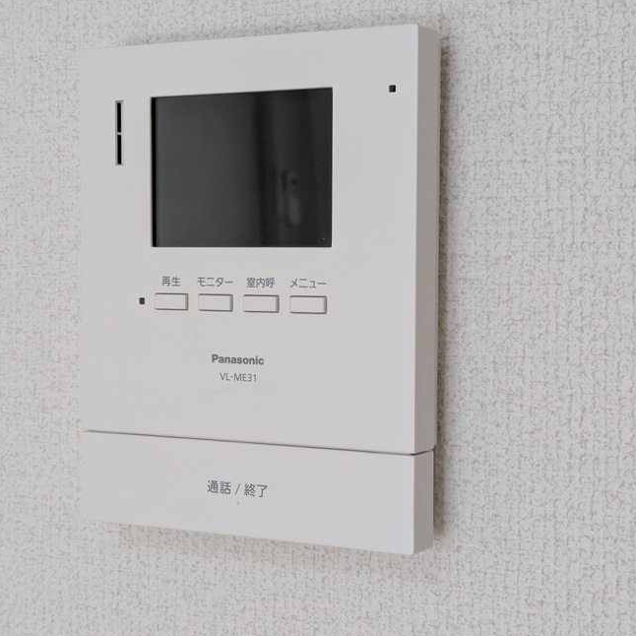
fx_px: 1393
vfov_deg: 25.7
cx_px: 261
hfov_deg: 25.7
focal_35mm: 67
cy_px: 293
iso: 141
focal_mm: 5.43
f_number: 1.89
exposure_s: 1/120
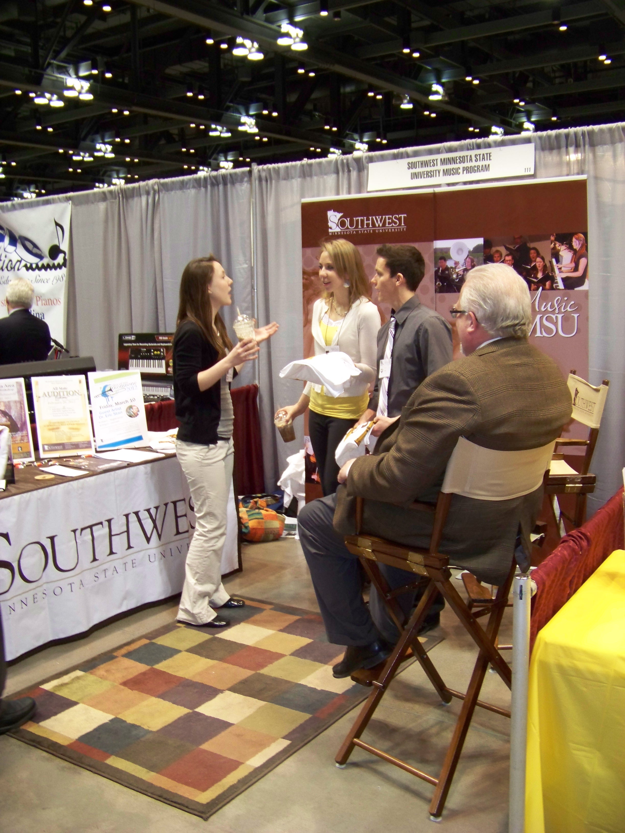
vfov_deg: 51.4
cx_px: 312
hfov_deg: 39.7
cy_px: 416
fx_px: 867
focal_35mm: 36
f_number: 2.8
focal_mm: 5.85
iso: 200
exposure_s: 1/30
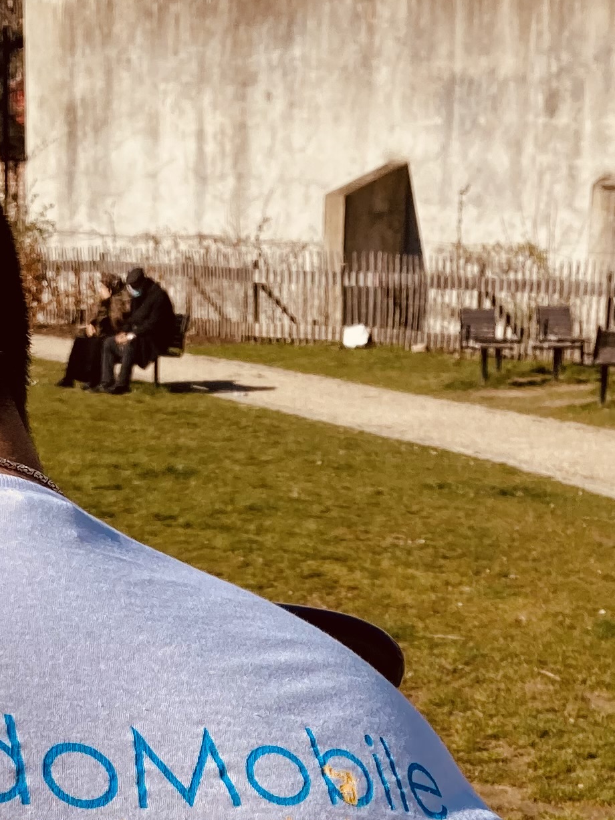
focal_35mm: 92
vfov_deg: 20.1
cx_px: 257
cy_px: 965
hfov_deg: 16.1
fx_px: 2180
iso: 20
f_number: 1.8
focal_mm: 3.99
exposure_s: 1/4000
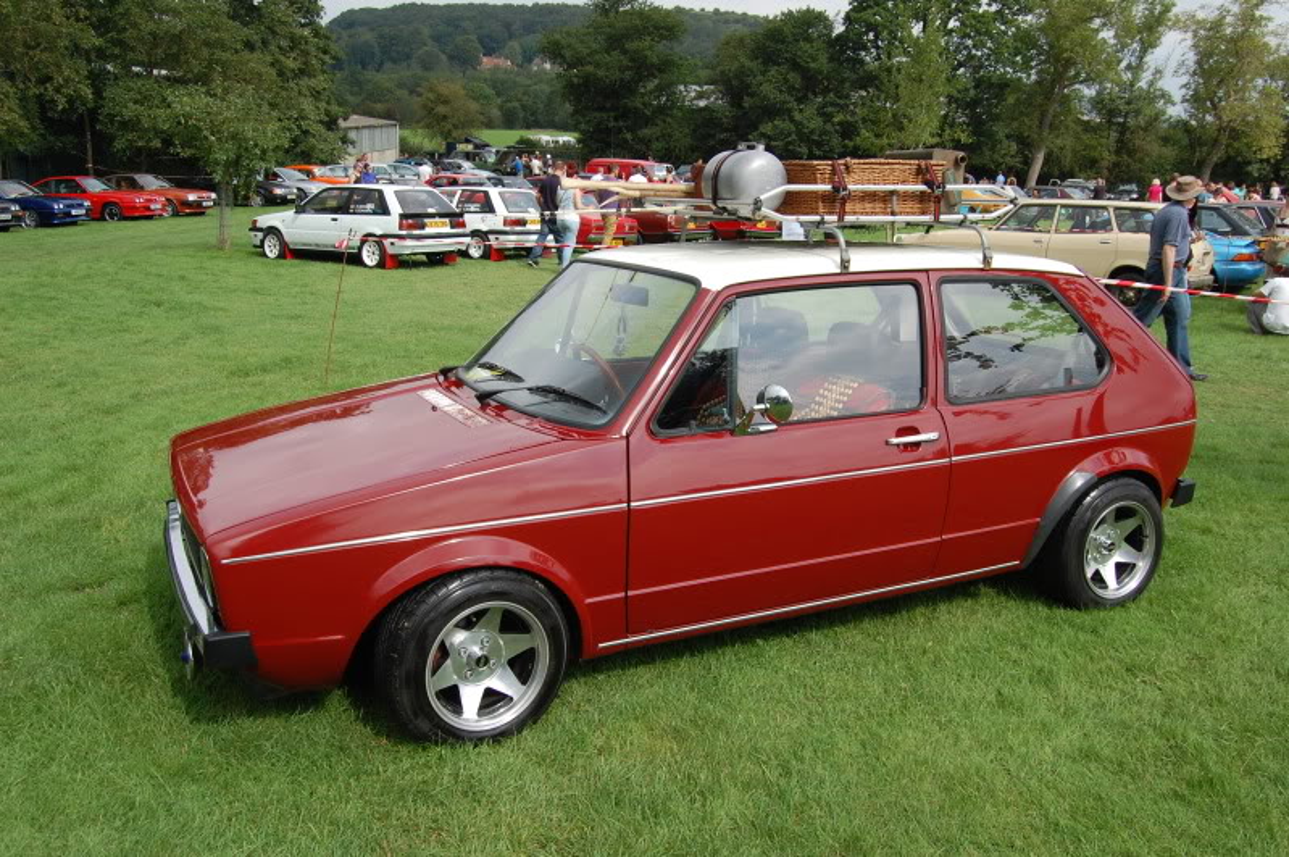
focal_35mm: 33
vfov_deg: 39.9
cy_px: 428
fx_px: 1180
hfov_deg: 57.3
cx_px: 644
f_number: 9
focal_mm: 22
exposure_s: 1/320
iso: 200
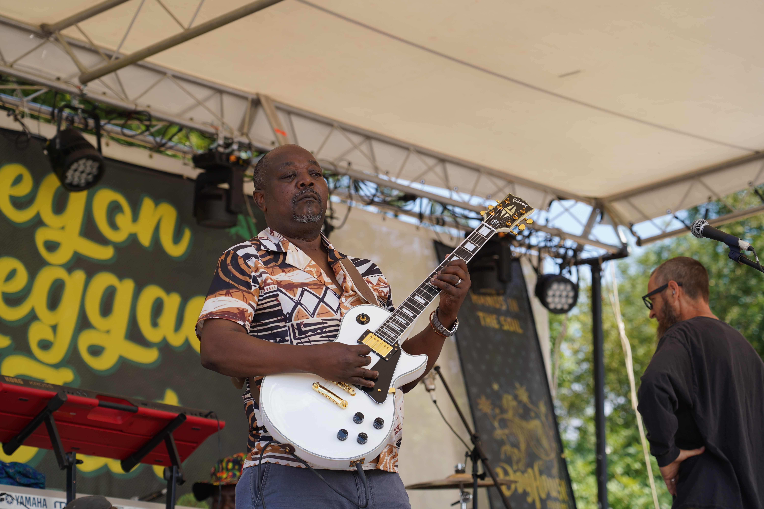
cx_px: 382
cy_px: 254
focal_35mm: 105
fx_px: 2228
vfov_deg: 13.0
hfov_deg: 19.5
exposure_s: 1/250
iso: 100
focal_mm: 105
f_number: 5
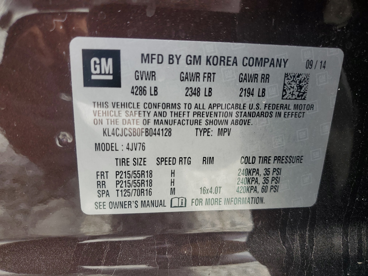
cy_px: 138
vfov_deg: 53.1
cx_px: 184
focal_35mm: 26
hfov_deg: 67.3
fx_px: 276
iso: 50
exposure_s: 1/196
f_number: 1.5
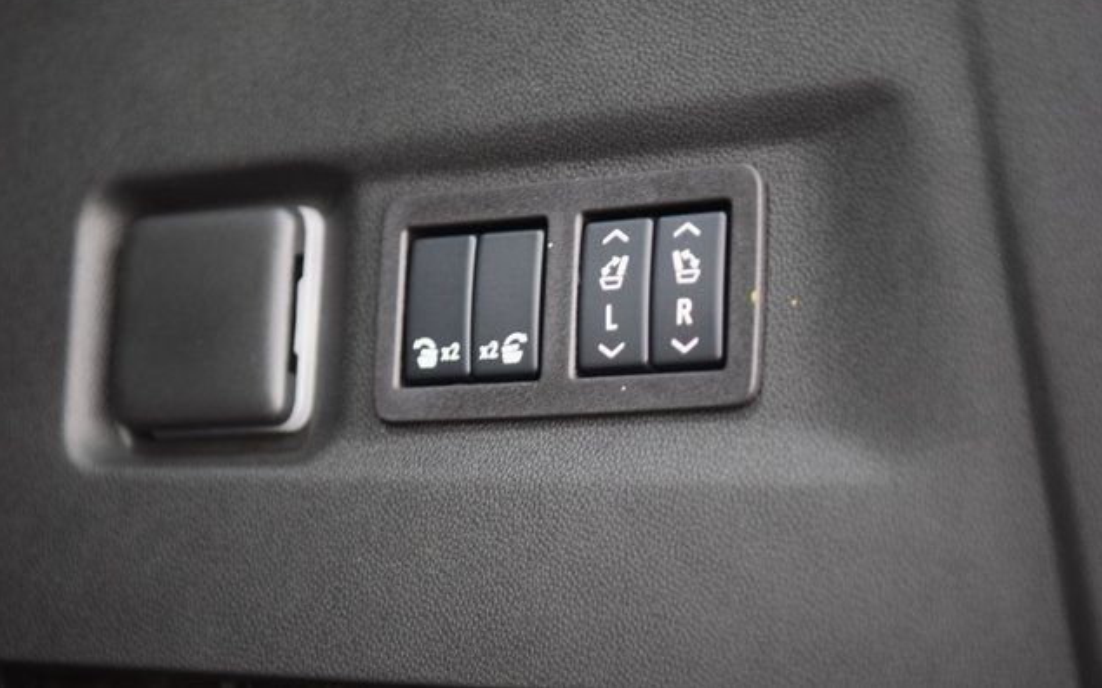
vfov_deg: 12.1
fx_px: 3243
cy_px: 319
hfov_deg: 19.3
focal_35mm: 108
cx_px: 551
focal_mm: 70
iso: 1600
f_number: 2.8
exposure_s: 1/4
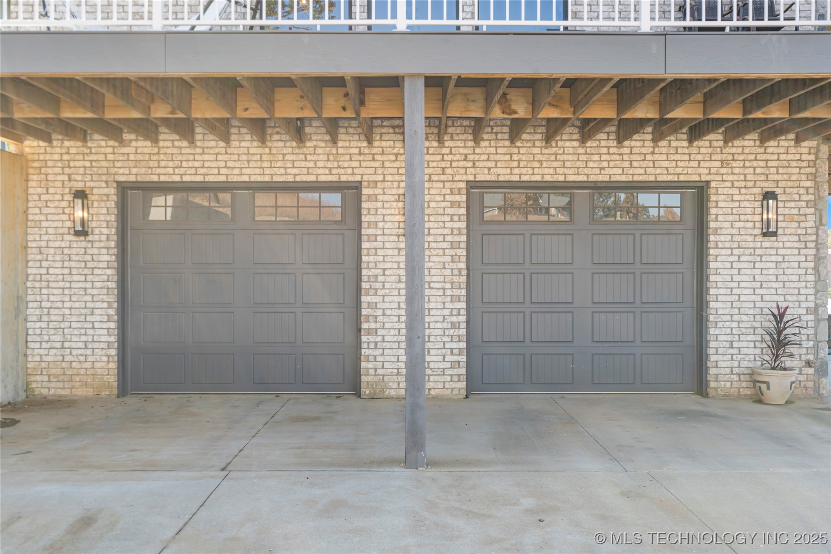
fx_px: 808
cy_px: 277
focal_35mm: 35
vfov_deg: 37.8
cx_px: 416
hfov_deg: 54.4
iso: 100
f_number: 9
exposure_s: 1/50
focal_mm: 35
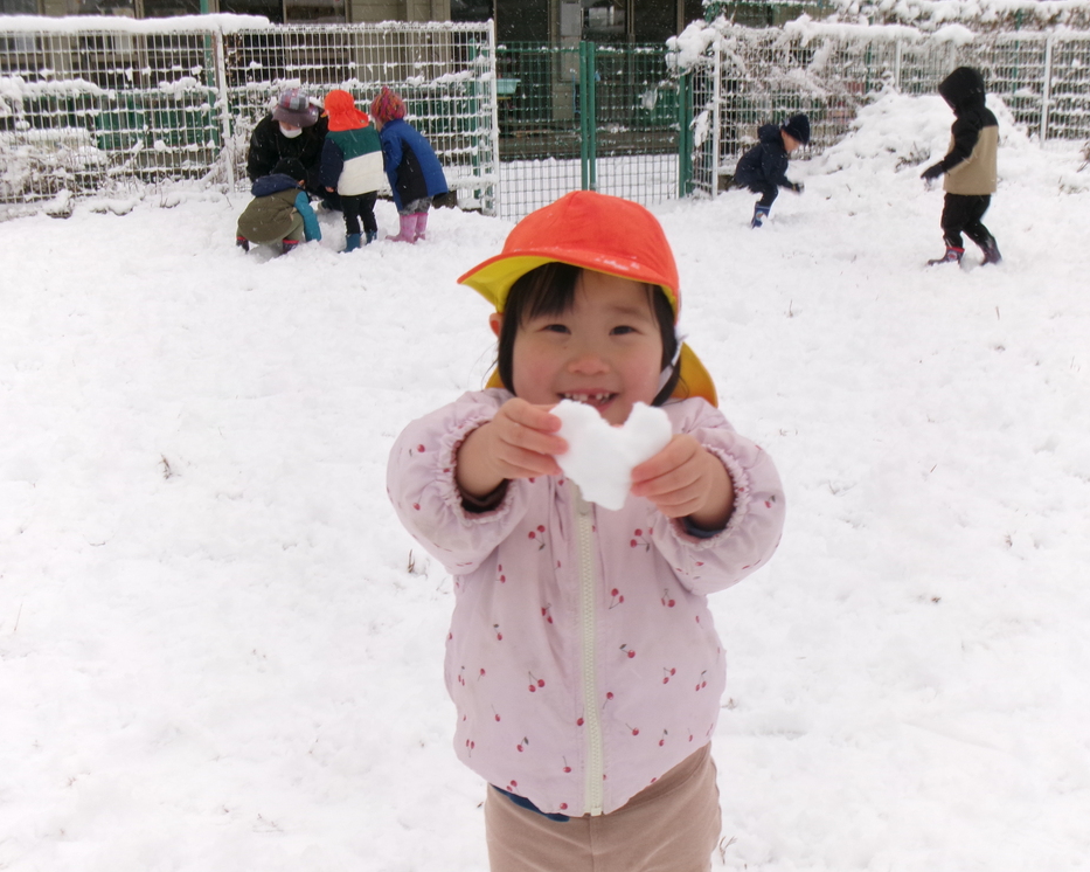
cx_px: 568
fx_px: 1451
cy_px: 436
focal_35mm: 45
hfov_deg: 41.2
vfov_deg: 33.4
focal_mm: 7.8
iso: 100
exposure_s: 1/70
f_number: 12.5
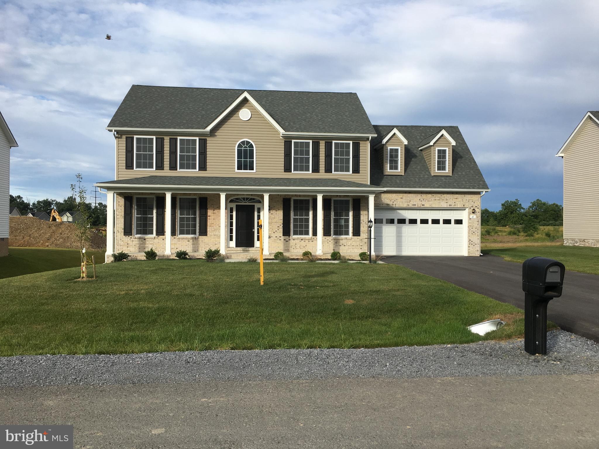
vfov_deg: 48.2
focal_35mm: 29
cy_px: 224
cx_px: 300
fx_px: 502
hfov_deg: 61.7
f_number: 2.2
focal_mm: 4.15
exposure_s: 1/1026
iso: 25
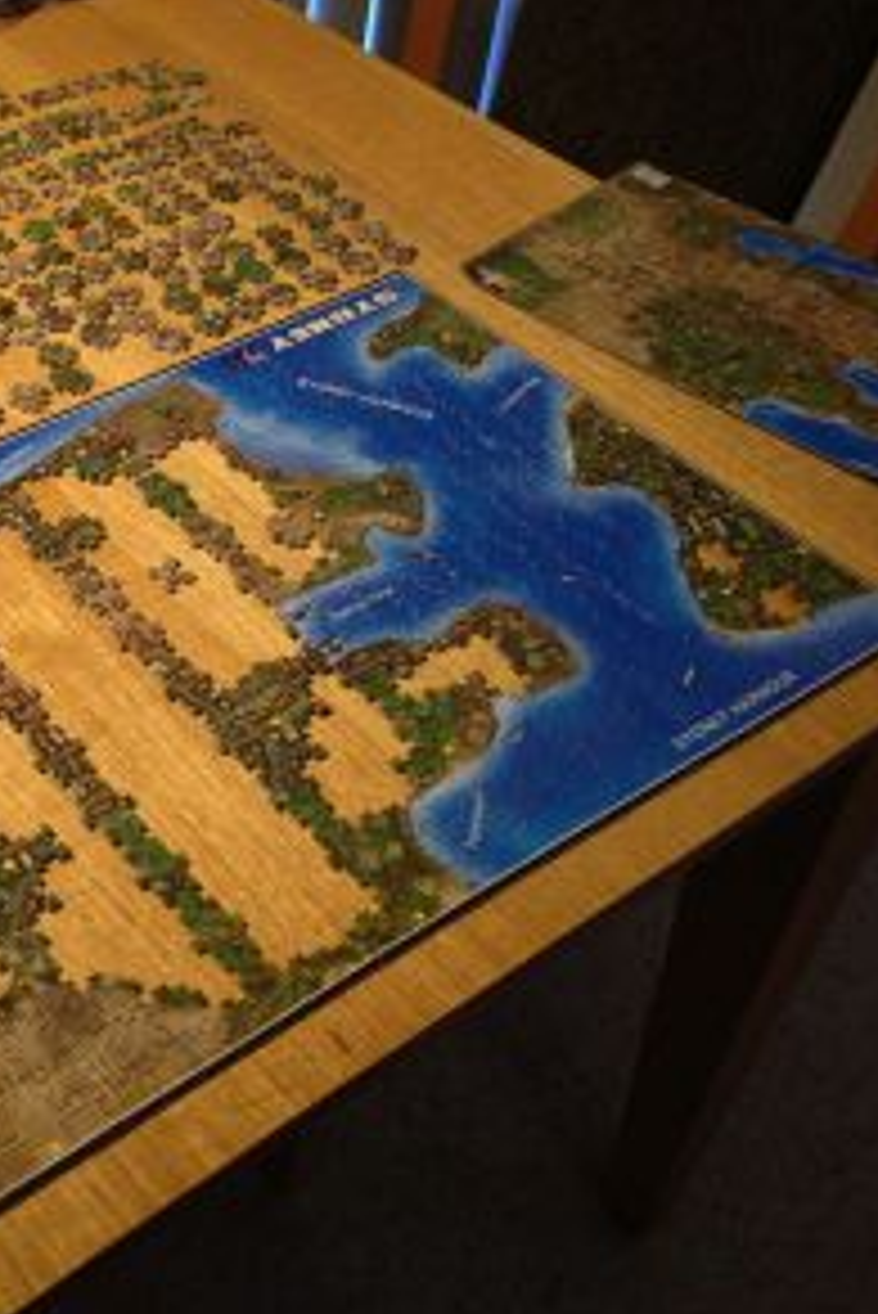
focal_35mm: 47
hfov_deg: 27.5
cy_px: 662
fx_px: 1717
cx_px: 59
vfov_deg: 41.9
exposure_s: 1/20
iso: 250
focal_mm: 4.13
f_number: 2.4
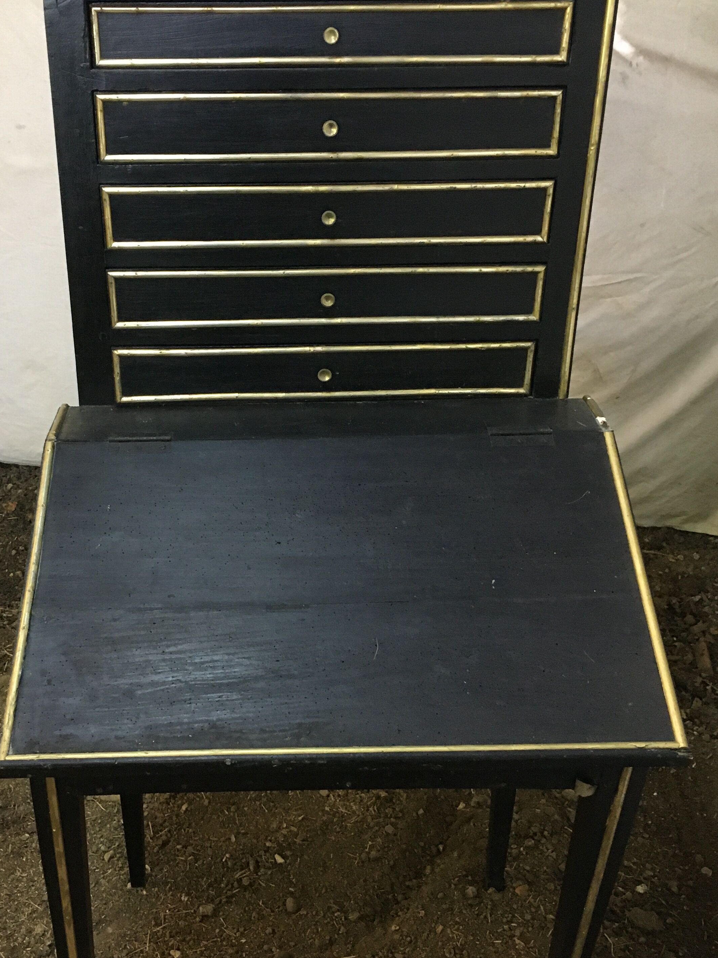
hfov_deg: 35.0
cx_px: 296
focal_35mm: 41
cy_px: 511
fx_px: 1134
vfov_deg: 45.7
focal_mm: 4.15
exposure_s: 1/25
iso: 200
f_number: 2.2
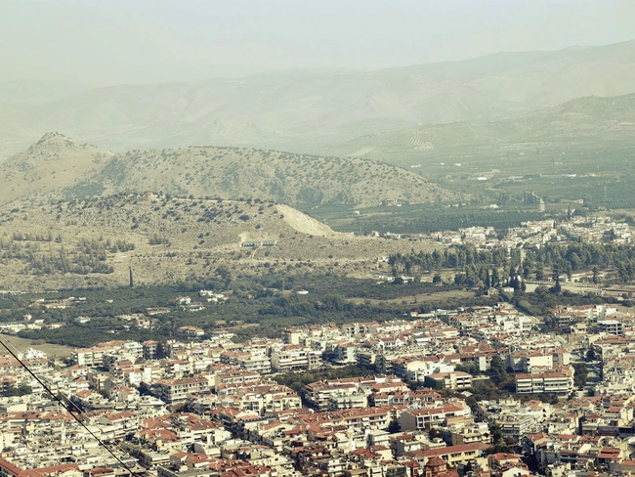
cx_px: 318
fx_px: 642
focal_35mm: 35
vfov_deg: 40.7
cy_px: 238
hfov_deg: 52.6
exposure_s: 1/3205
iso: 50
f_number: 2
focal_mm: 6.35
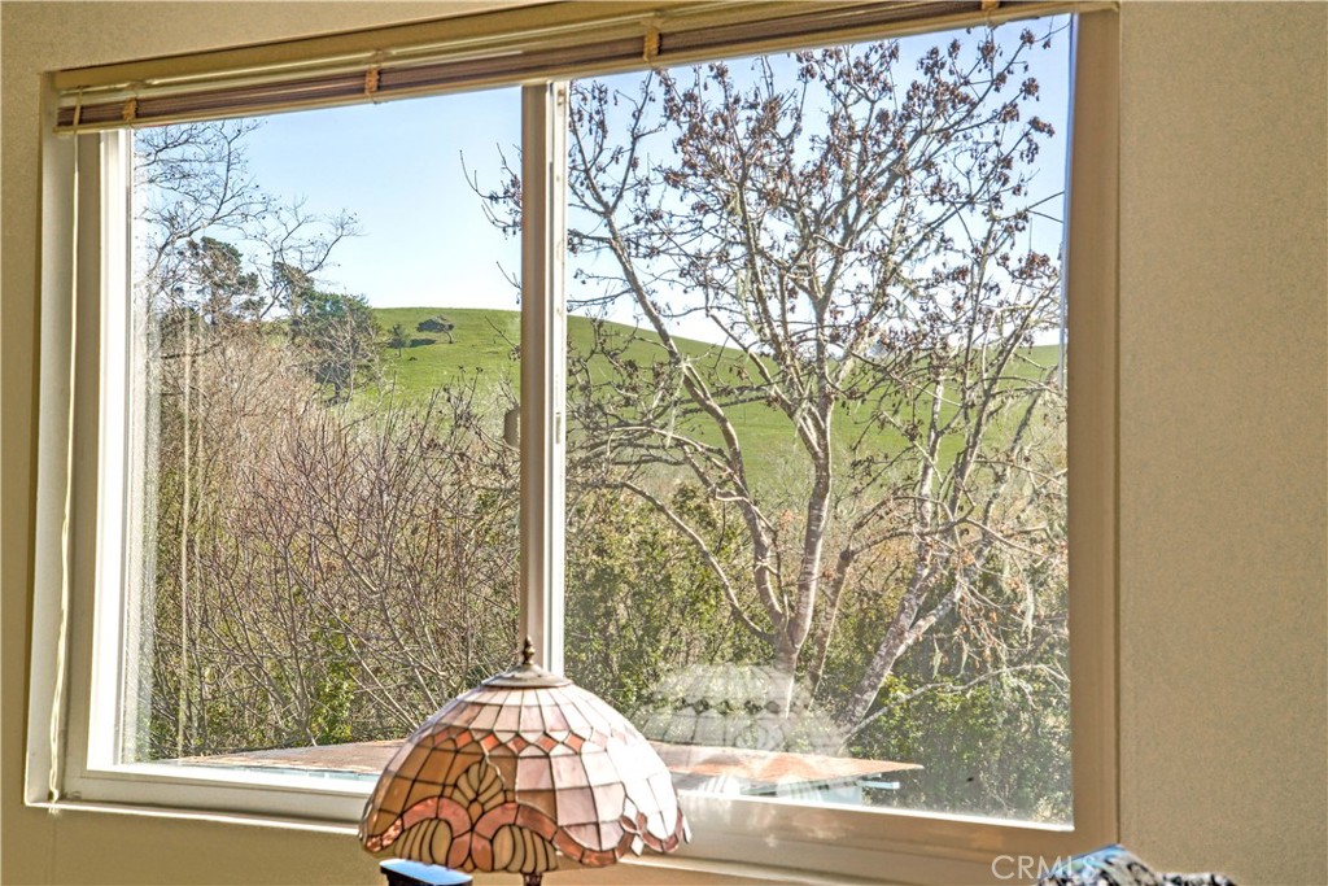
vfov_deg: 26.0
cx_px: 664
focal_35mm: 52
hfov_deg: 38.2
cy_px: 443
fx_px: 1918
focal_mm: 52
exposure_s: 1/1250
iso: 400
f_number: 9
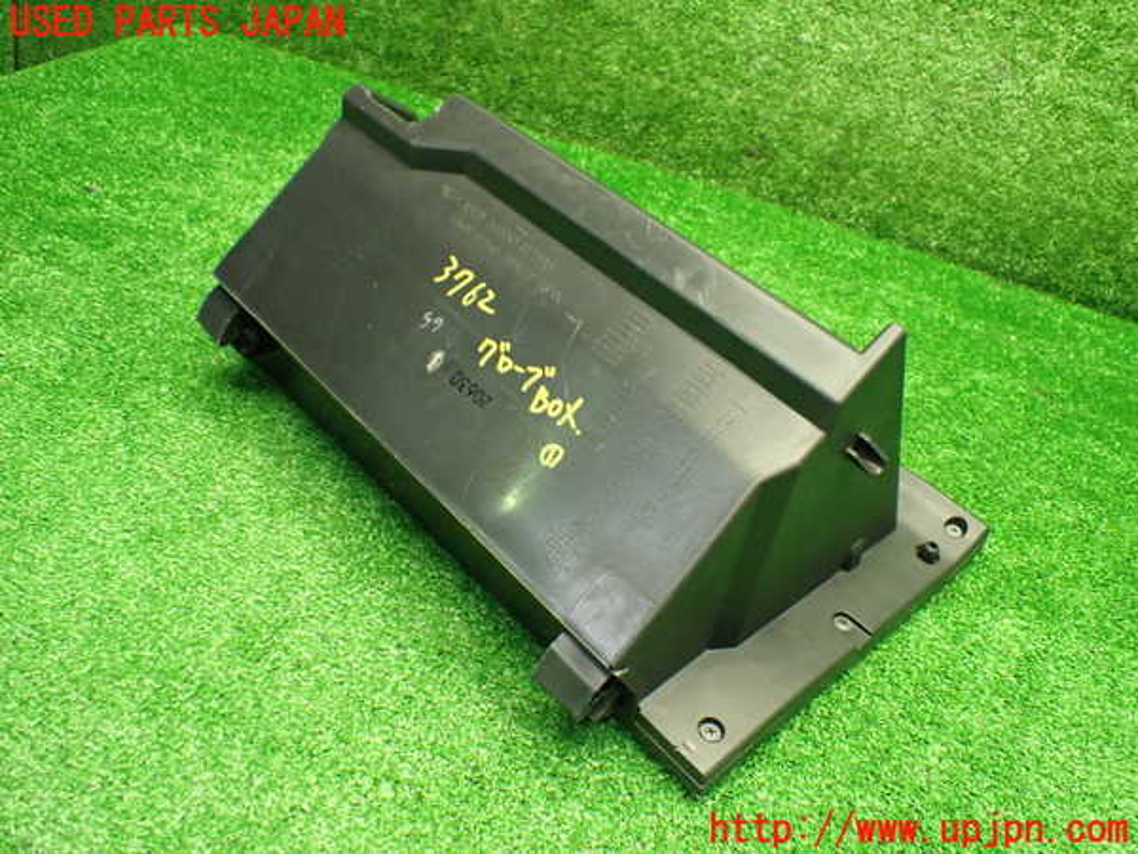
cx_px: 569
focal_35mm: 30
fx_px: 986
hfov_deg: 60.0
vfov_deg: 46.8
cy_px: 427
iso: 800
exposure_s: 1/80
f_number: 2.3
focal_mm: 5.4
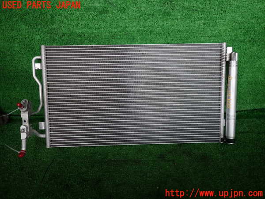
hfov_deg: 69.4
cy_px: 100
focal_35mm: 25
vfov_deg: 54.9
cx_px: 132
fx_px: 191
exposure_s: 1/80
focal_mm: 4.5
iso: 100
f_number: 2
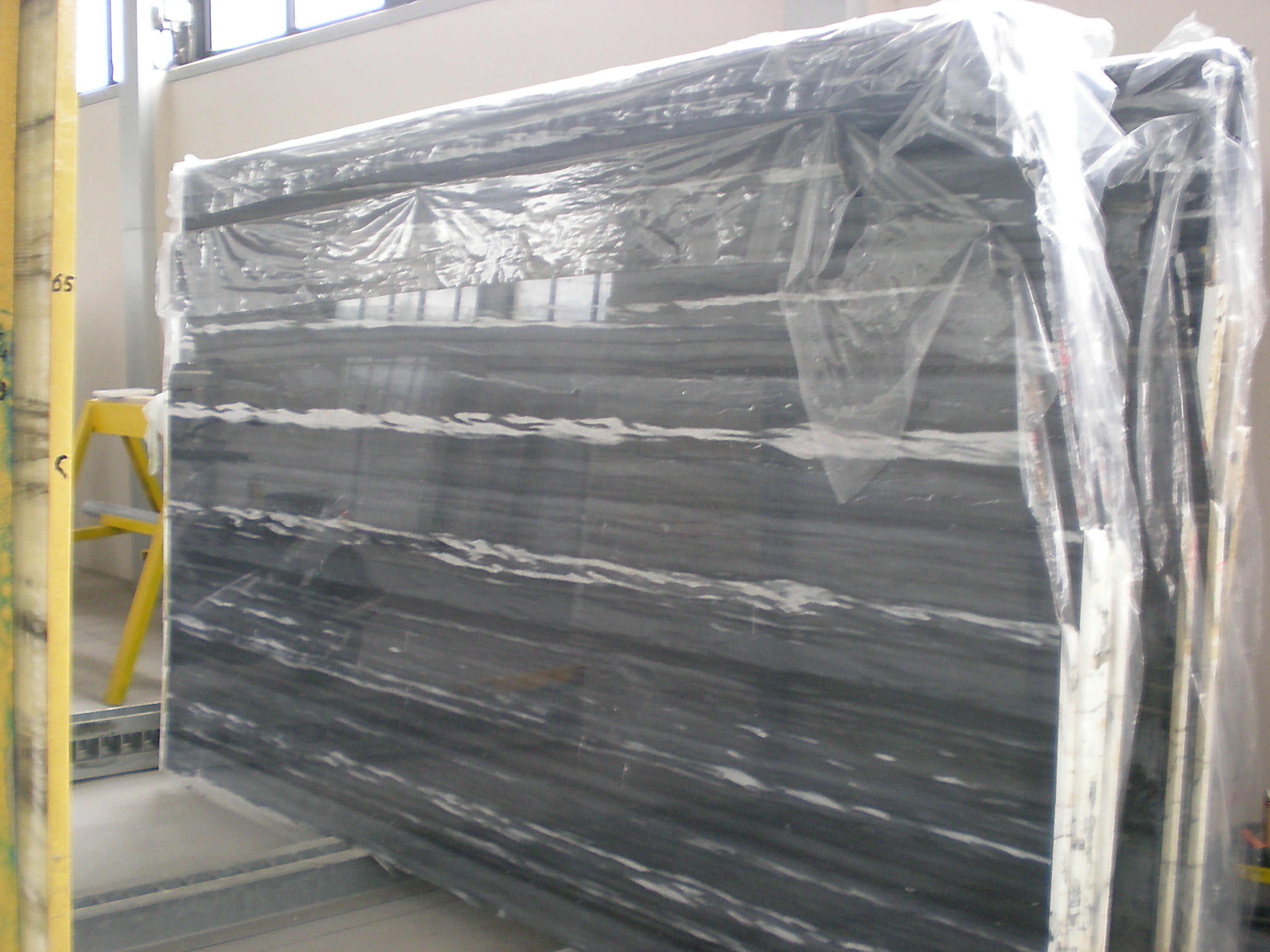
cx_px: 635
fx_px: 1614
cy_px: 476
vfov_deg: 32.9
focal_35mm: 44
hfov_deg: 42.9
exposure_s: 1/13.3
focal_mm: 7.4
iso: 200
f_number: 3.5
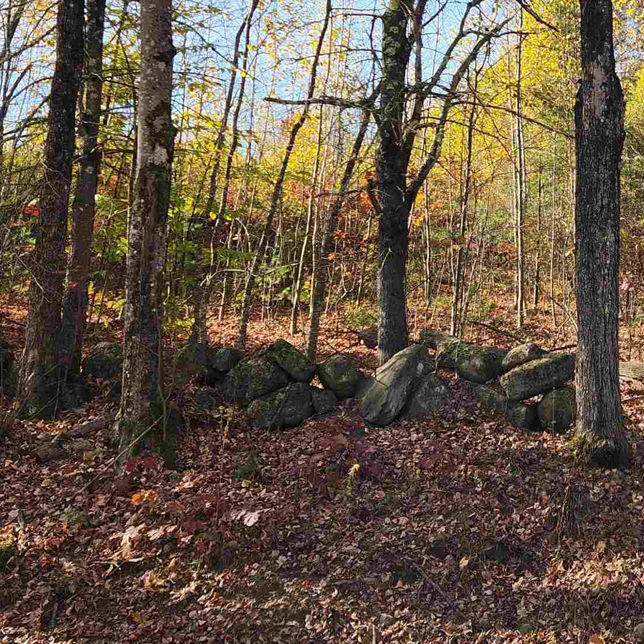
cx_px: 609
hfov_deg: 28.6
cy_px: 100
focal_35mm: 57
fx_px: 1200
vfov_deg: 29.2
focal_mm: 5.4
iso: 20
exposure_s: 1/591
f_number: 1.8
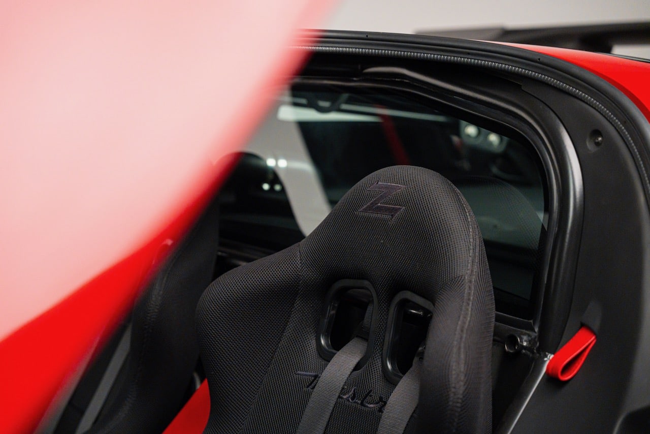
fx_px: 1170
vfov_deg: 21.0
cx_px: 325
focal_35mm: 65
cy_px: 217
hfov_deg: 31.0
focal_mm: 64.8
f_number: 2.8
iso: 4000
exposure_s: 1/100
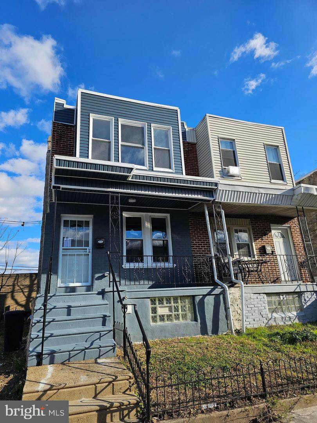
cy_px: 212
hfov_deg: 58.9
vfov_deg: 73.9
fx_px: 281
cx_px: 158
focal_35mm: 23
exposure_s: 1/525
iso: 10
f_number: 1.7
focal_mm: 6.3
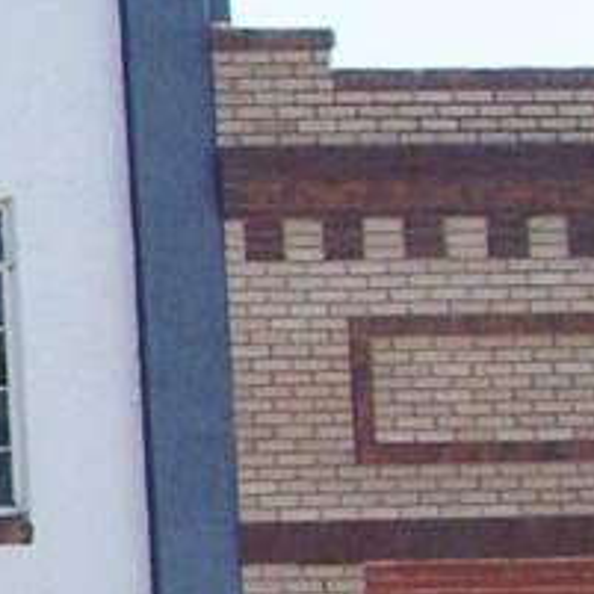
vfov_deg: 9.1
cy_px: 606
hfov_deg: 7.8
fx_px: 3708
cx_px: -1265
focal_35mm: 191
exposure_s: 1/350
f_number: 5.6
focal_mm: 5.6
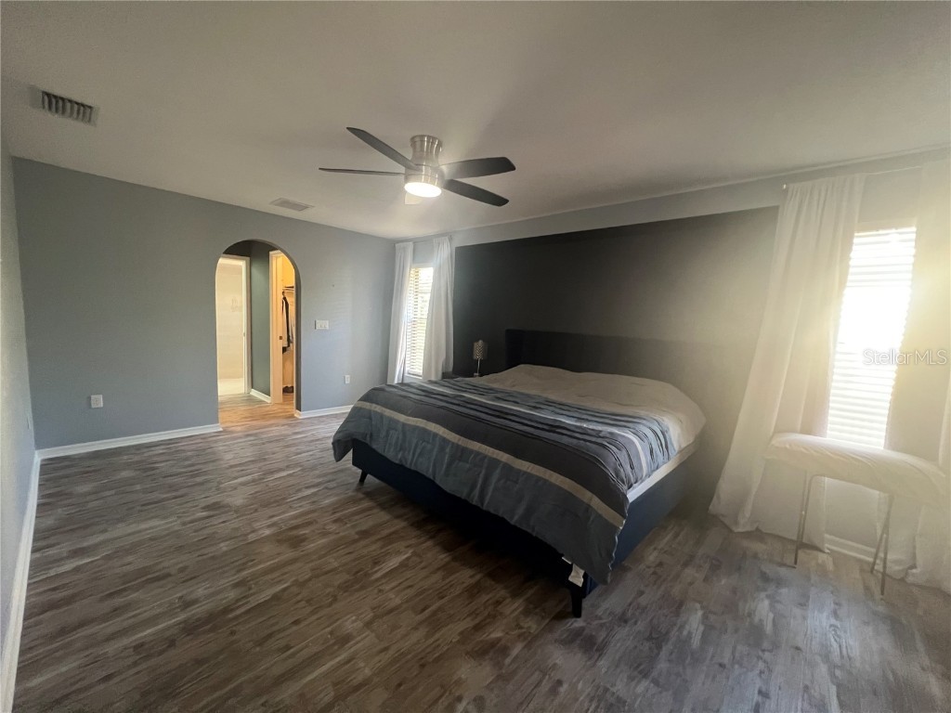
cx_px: 476
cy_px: 356
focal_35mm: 13
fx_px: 357
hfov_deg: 106.2
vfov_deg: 89.9
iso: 500
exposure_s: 1/60
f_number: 1.8
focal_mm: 1.57
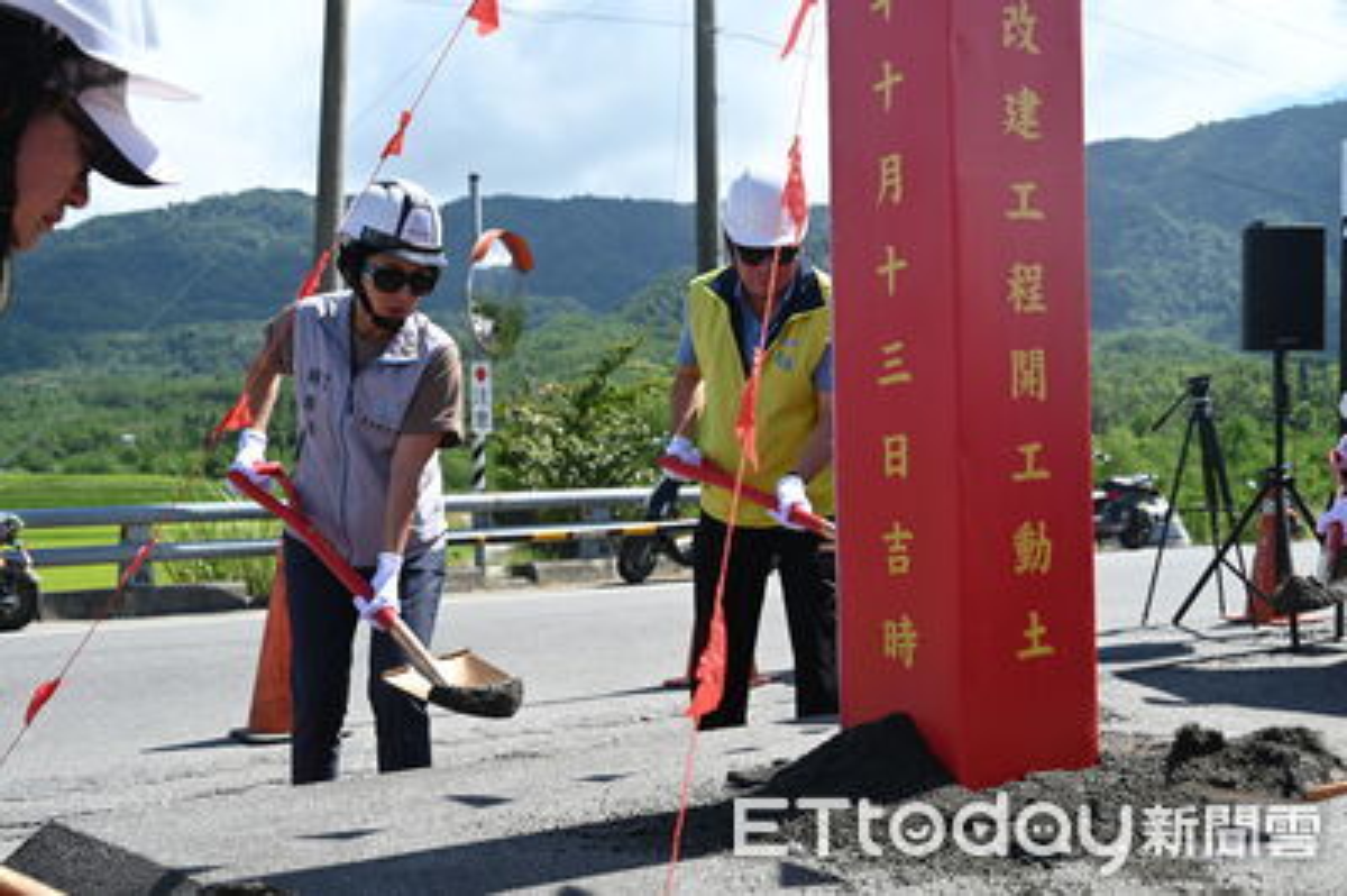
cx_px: 674
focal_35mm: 44
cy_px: 448
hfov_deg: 44.5
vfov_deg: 30.5
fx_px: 1645
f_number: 6.3
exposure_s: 1/320
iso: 100
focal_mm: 44
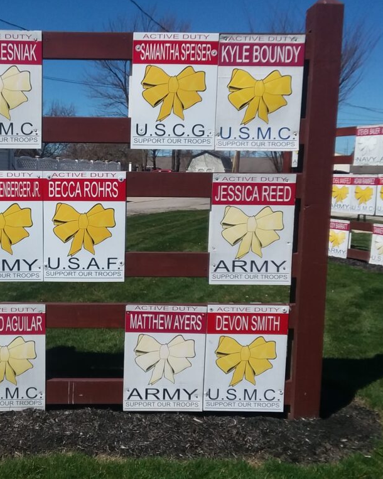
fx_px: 539
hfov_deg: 38.2
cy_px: 239
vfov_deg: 47.9
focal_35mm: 38
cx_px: 97
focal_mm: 2.47
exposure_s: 1/2867
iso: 40
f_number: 1.9
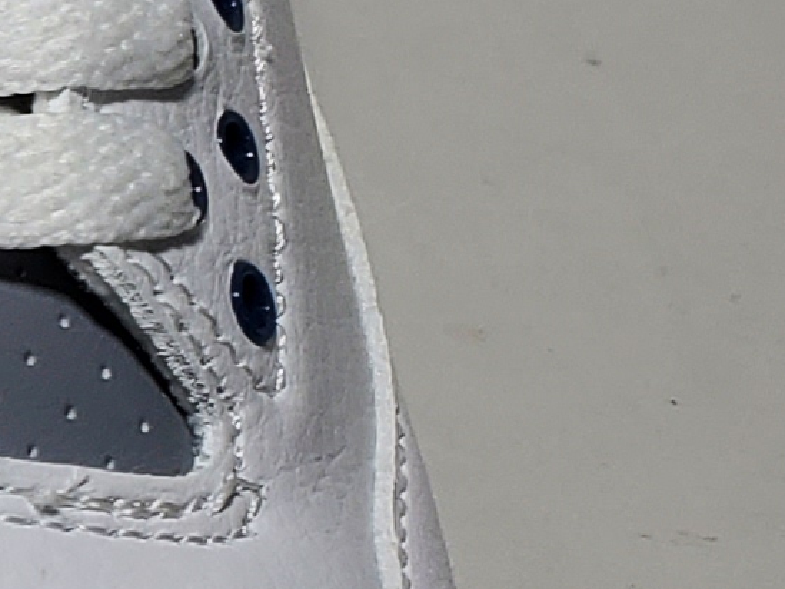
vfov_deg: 7.8
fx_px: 4332
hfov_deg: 9.5
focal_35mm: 191
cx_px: -895
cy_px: 209
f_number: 2.4
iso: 50
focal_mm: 4.3
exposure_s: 1/325
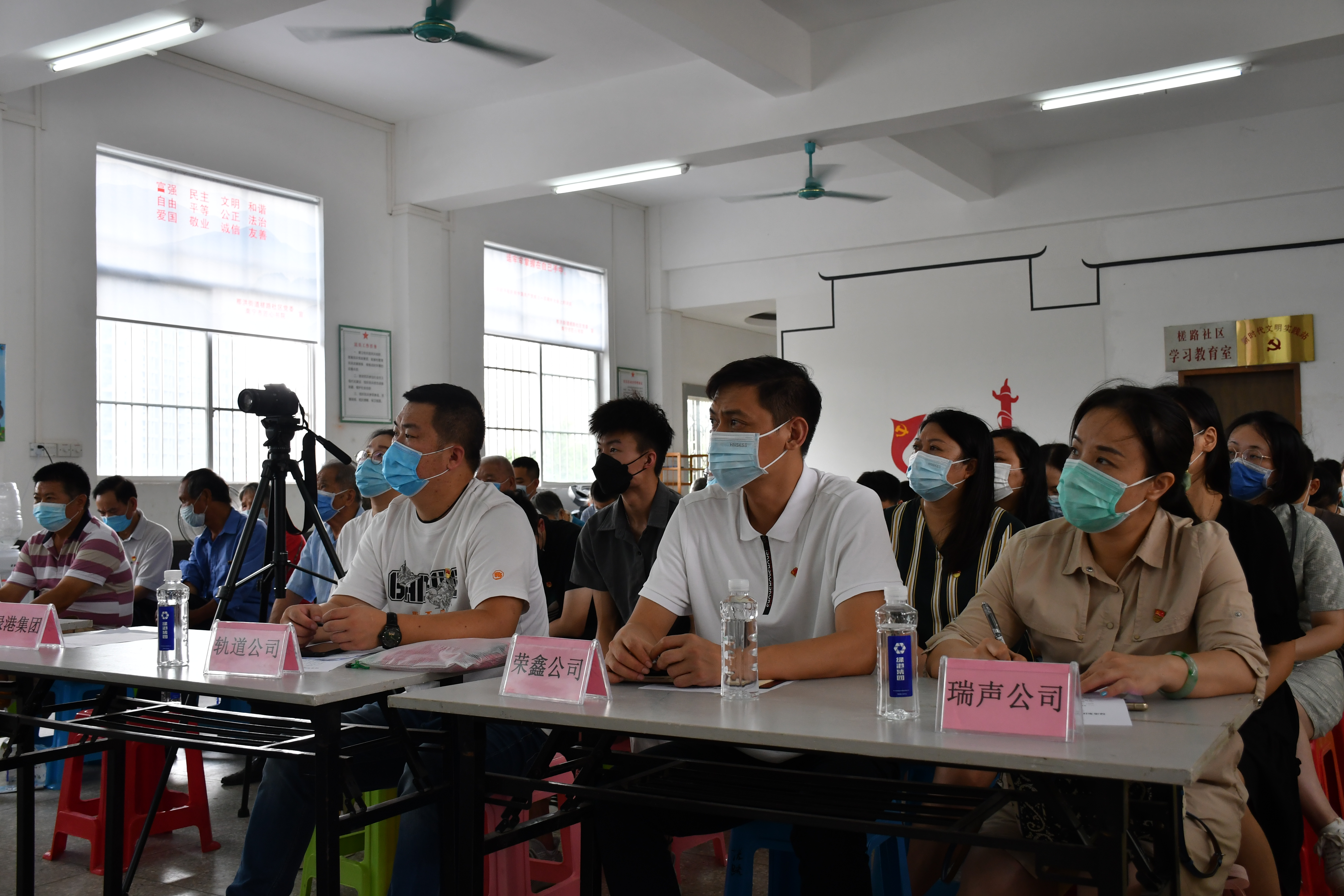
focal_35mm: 34
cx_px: 672
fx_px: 1269
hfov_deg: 55.8
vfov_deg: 38.9
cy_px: 448
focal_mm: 23
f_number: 5
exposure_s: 1/100
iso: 500
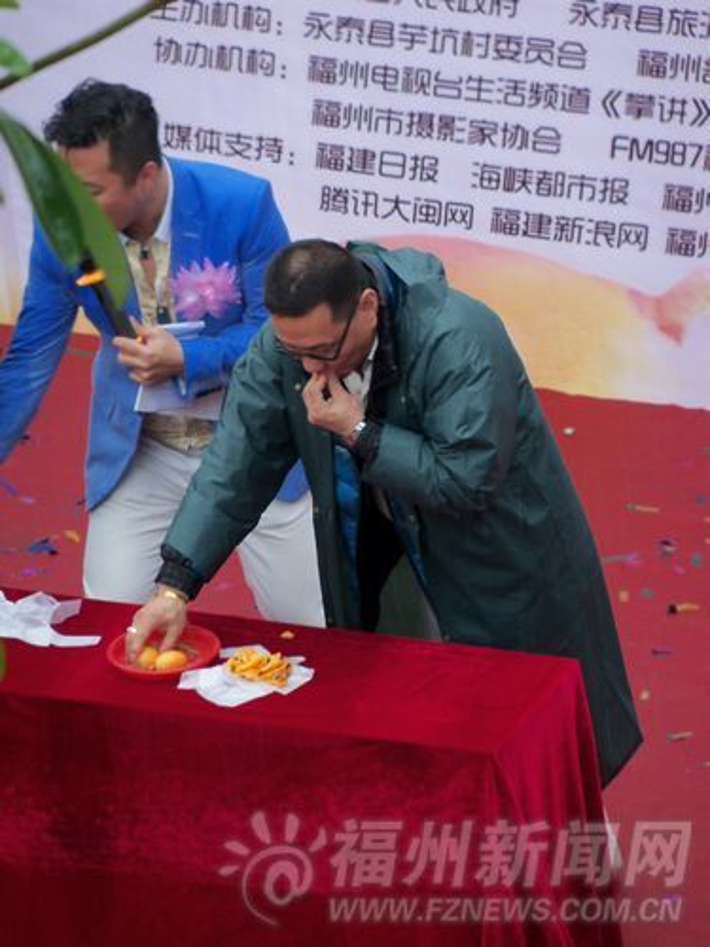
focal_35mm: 350
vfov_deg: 5.7
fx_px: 9572
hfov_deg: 4.2
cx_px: 355
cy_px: 474
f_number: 4.8
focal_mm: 62
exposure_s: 1/100
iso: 100
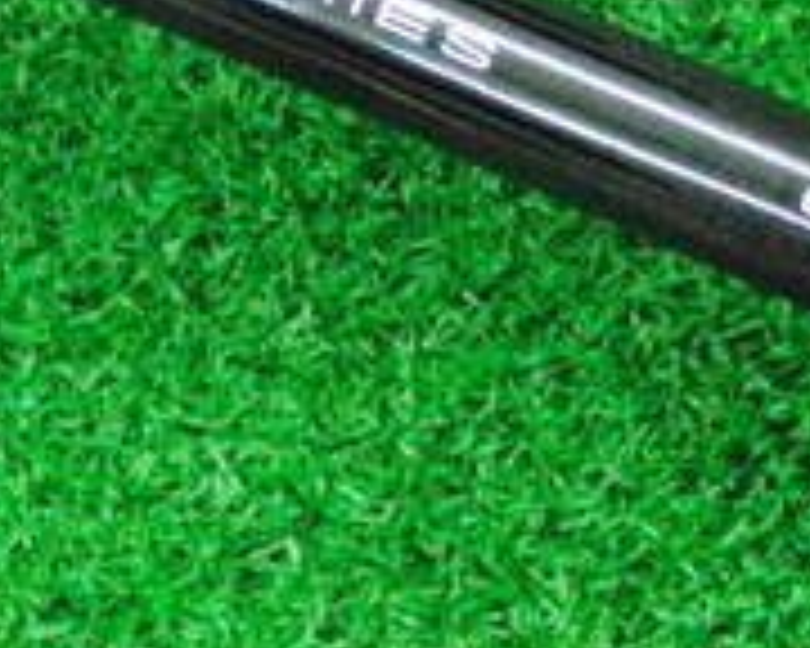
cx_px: 261
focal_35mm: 149
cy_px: -50
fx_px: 3572
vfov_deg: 10.3
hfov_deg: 12.9
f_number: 3.7
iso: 3200
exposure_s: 1/160
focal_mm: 7.54
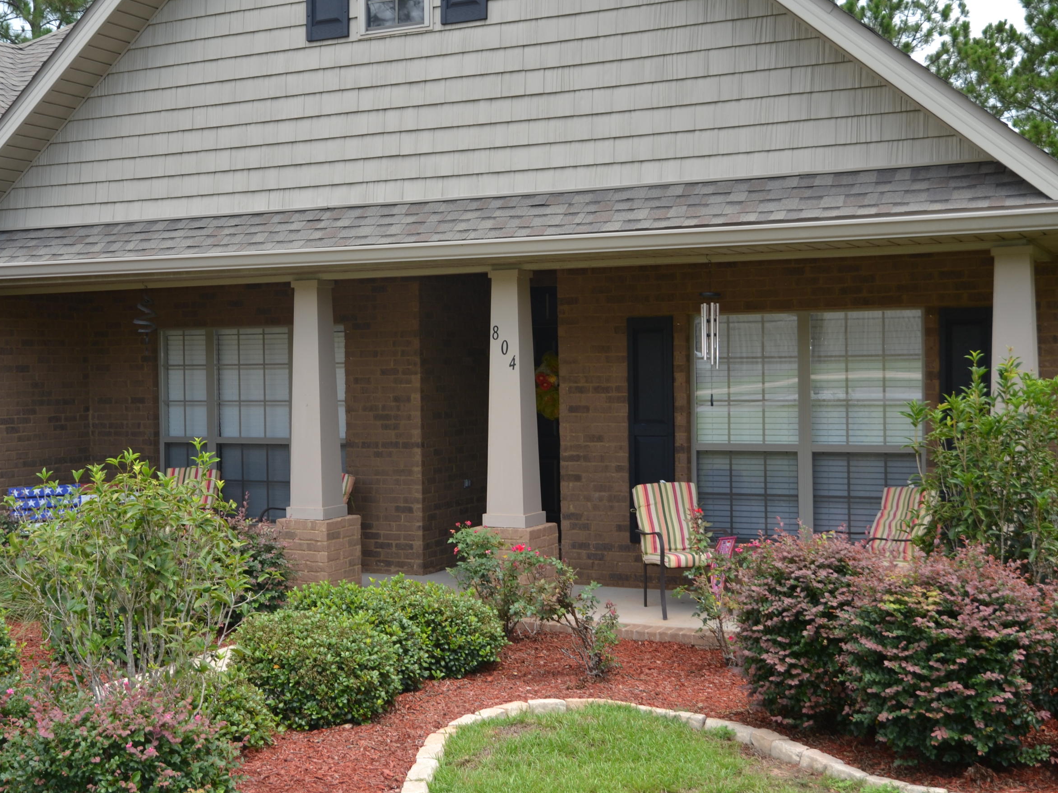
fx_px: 1467
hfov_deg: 39.6
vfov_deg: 30.3
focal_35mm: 48
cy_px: 382
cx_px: 478
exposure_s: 1/125
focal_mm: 26
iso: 100
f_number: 5.6
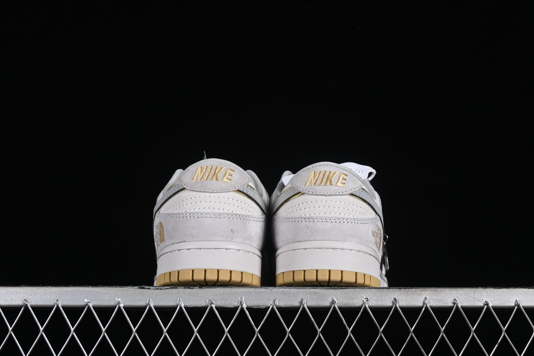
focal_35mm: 75
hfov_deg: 27.0
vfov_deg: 18.2
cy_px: 178
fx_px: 1112
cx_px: 267
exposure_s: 1/80
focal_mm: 50
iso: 160
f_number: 8
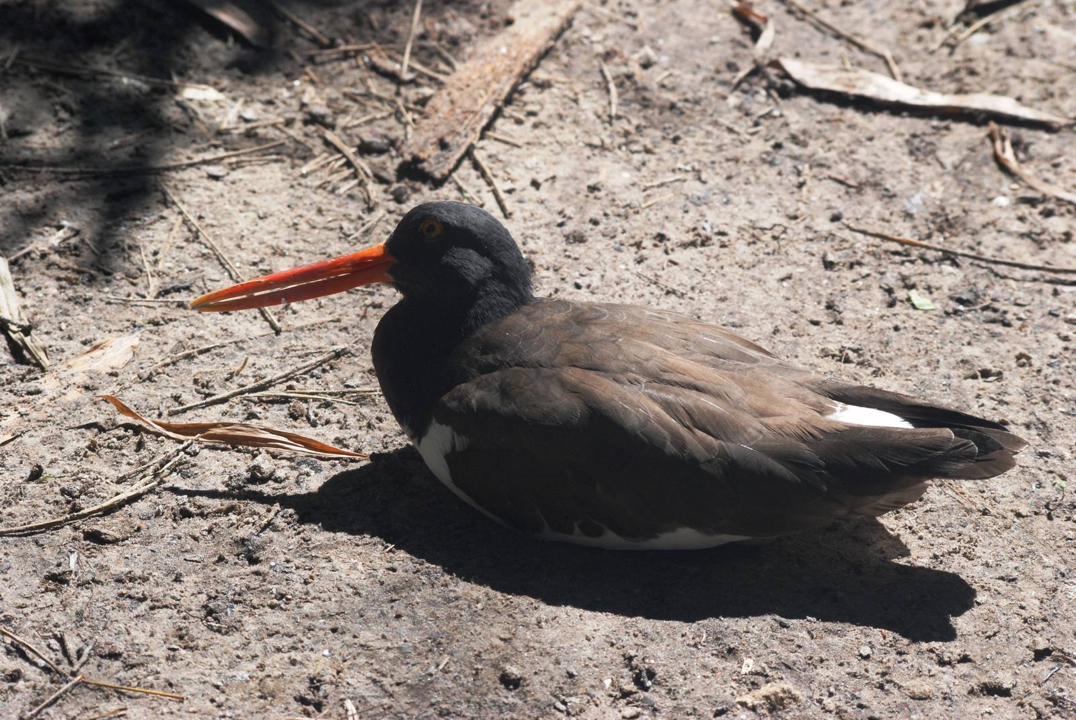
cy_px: 360
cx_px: 538
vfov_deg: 7.7
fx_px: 5386
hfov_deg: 11.4
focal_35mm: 180
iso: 400
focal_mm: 120
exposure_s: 1/640
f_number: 6.3
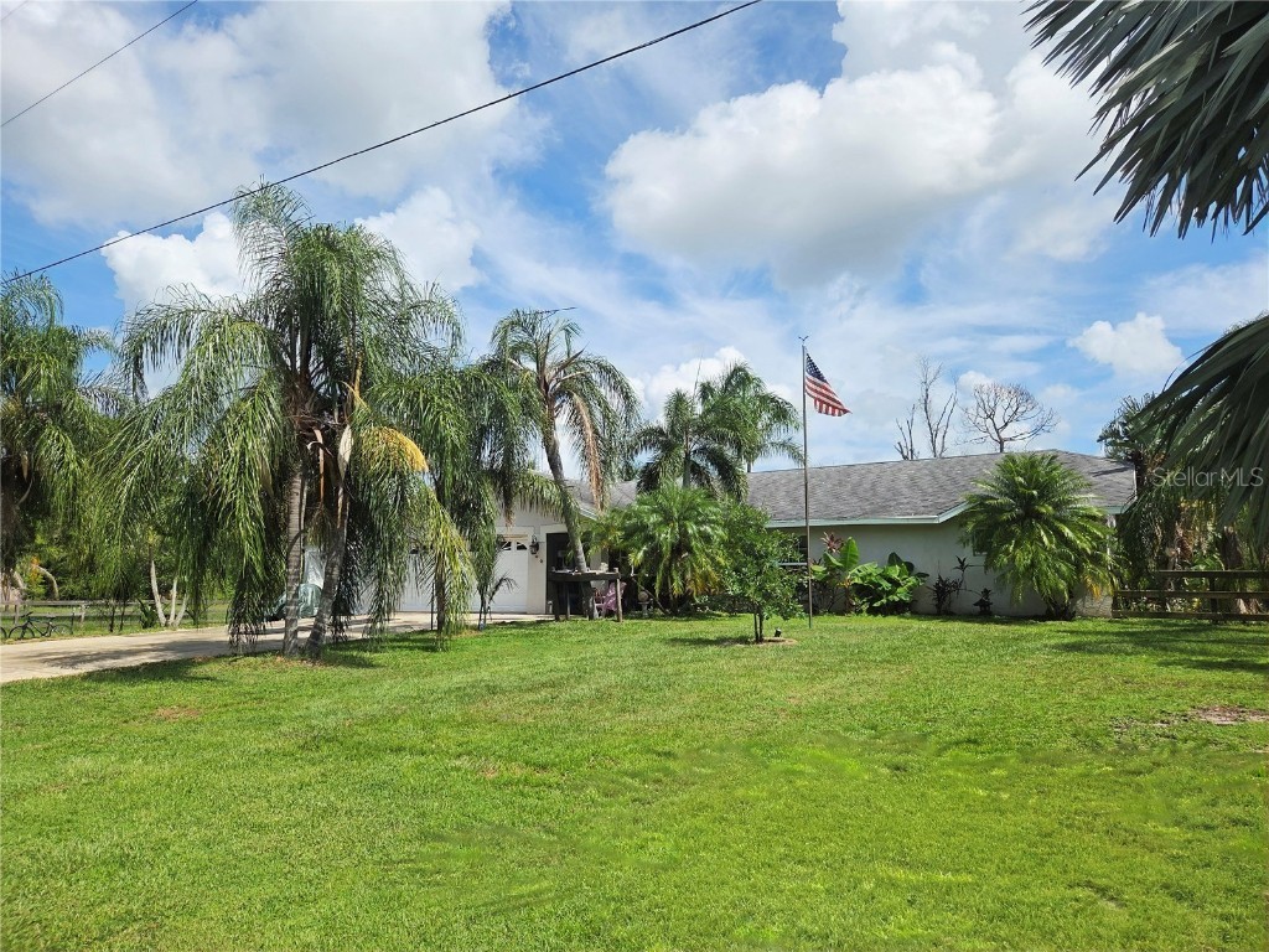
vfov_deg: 58.9
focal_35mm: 23
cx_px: 634
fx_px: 843
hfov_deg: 73.9
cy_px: 476
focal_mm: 5.4
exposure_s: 1/10000
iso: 80
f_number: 1.8
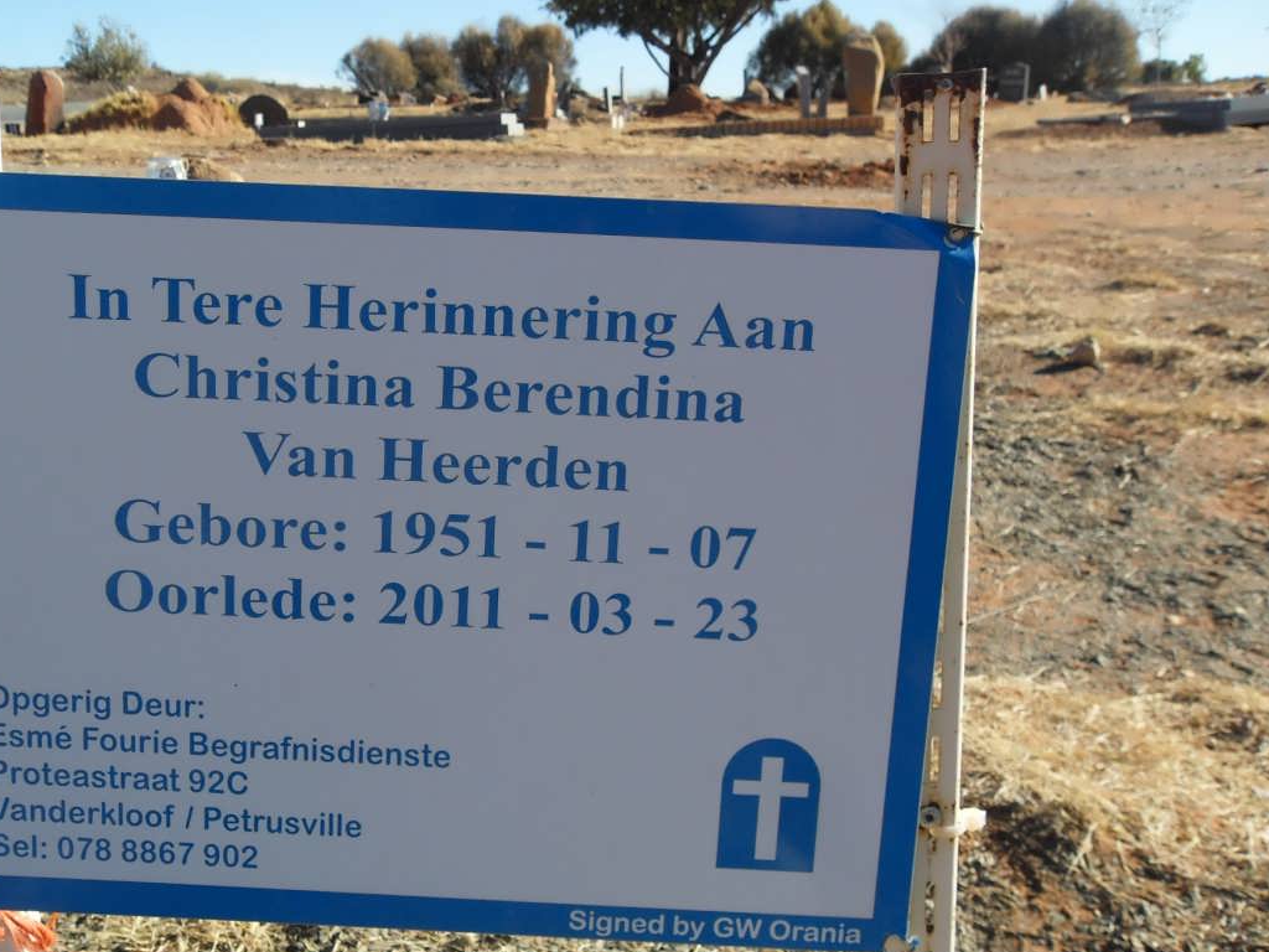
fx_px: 1503
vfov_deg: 35.1
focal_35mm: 41
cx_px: 528
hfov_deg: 45.6
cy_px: 557
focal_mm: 6.3
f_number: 8.2
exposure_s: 1/125
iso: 80
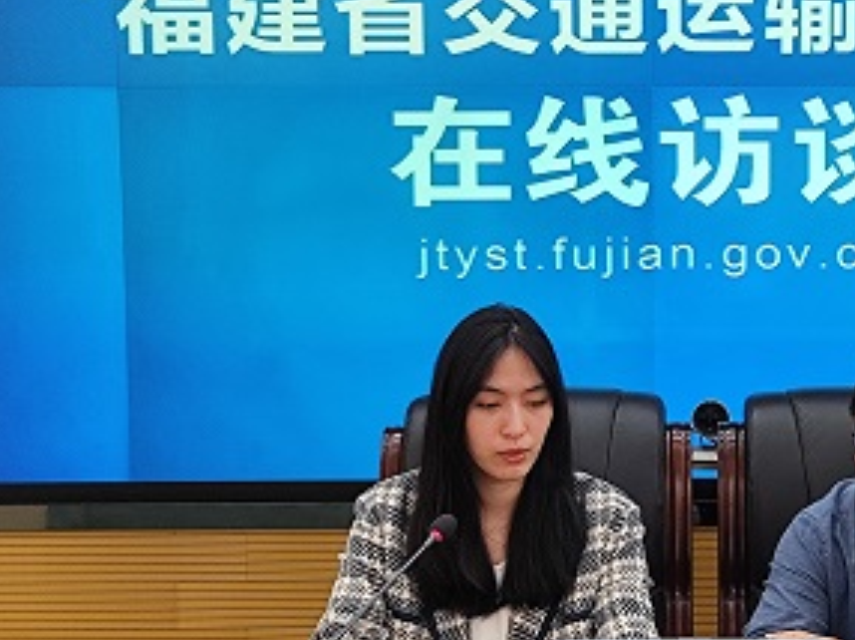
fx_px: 1037
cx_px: 685
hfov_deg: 42.8
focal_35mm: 42
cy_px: 283
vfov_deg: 34.3
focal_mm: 6.92
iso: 195
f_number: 1.9
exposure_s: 1/33.3
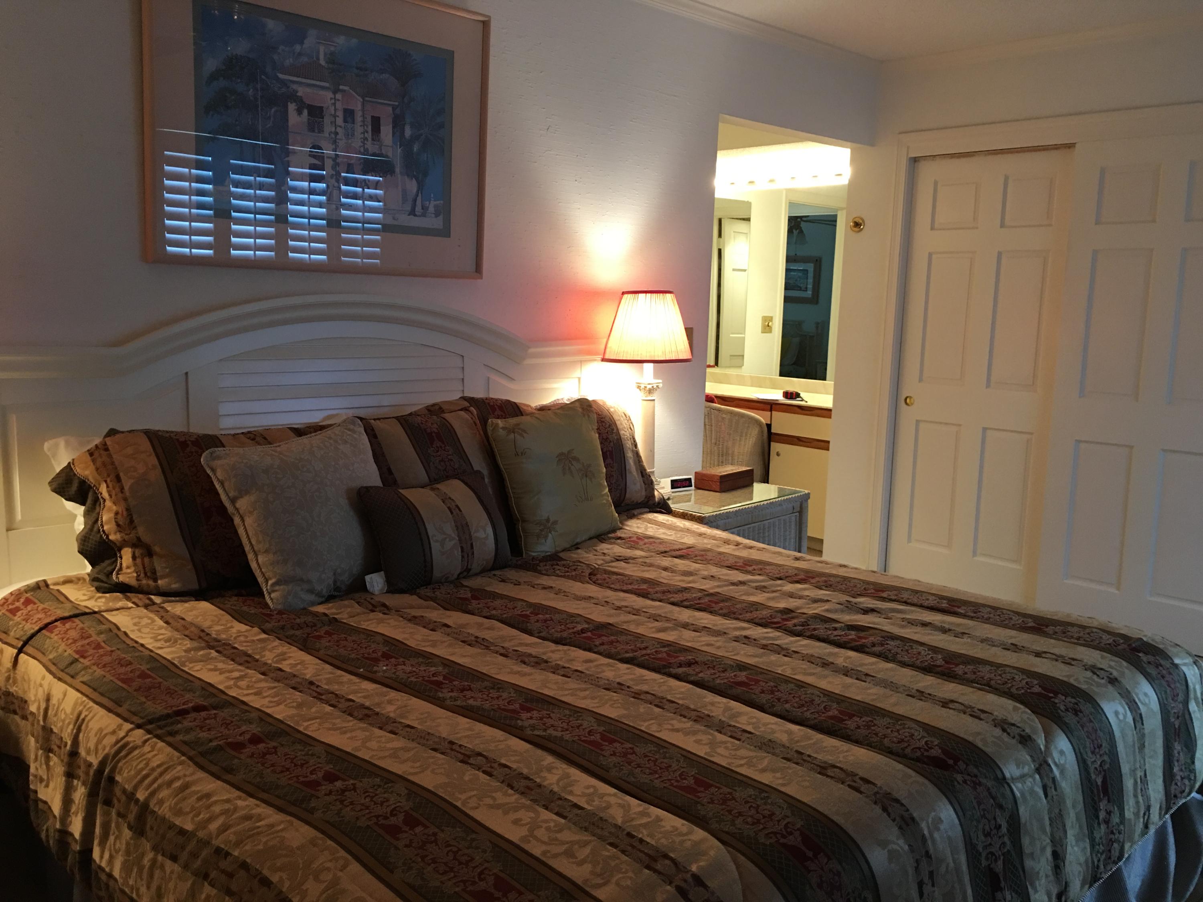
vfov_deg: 48.2
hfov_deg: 61.7
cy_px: 451
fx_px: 1008
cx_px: 602
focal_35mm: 29
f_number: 2.2
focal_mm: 4.15
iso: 64
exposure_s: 1/15
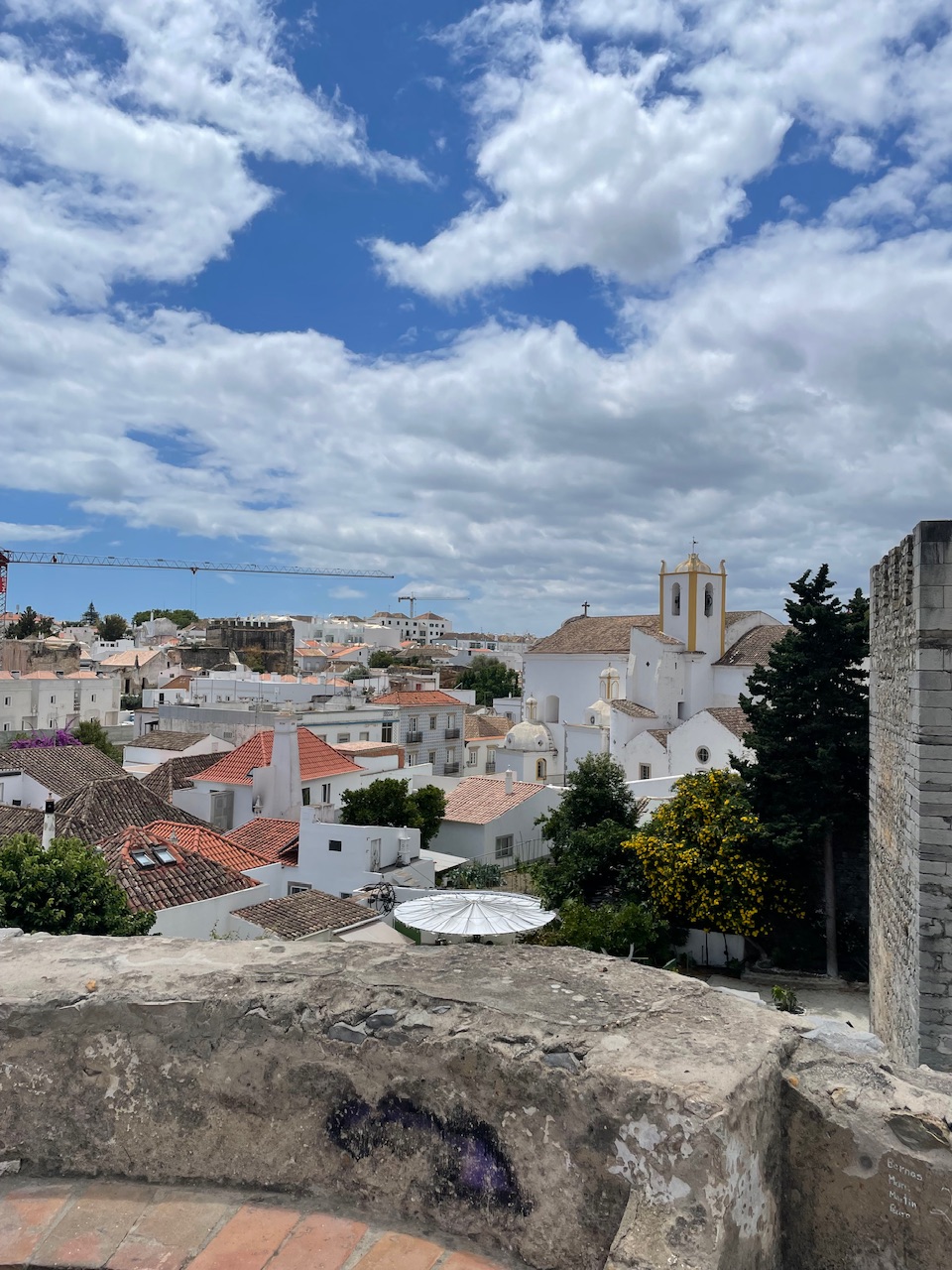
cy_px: 635
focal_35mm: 26
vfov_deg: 67.3
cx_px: 476
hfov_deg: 53.1
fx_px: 953
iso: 32
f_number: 1.6
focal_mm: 4.2
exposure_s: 1/9091
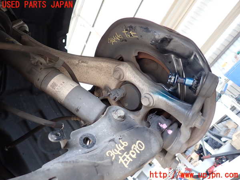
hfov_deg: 69.4
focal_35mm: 25
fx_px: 173
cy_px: 90
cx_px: 120
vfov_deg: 54.9
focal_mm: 4.5
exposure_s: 1/60
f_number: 2
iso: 200
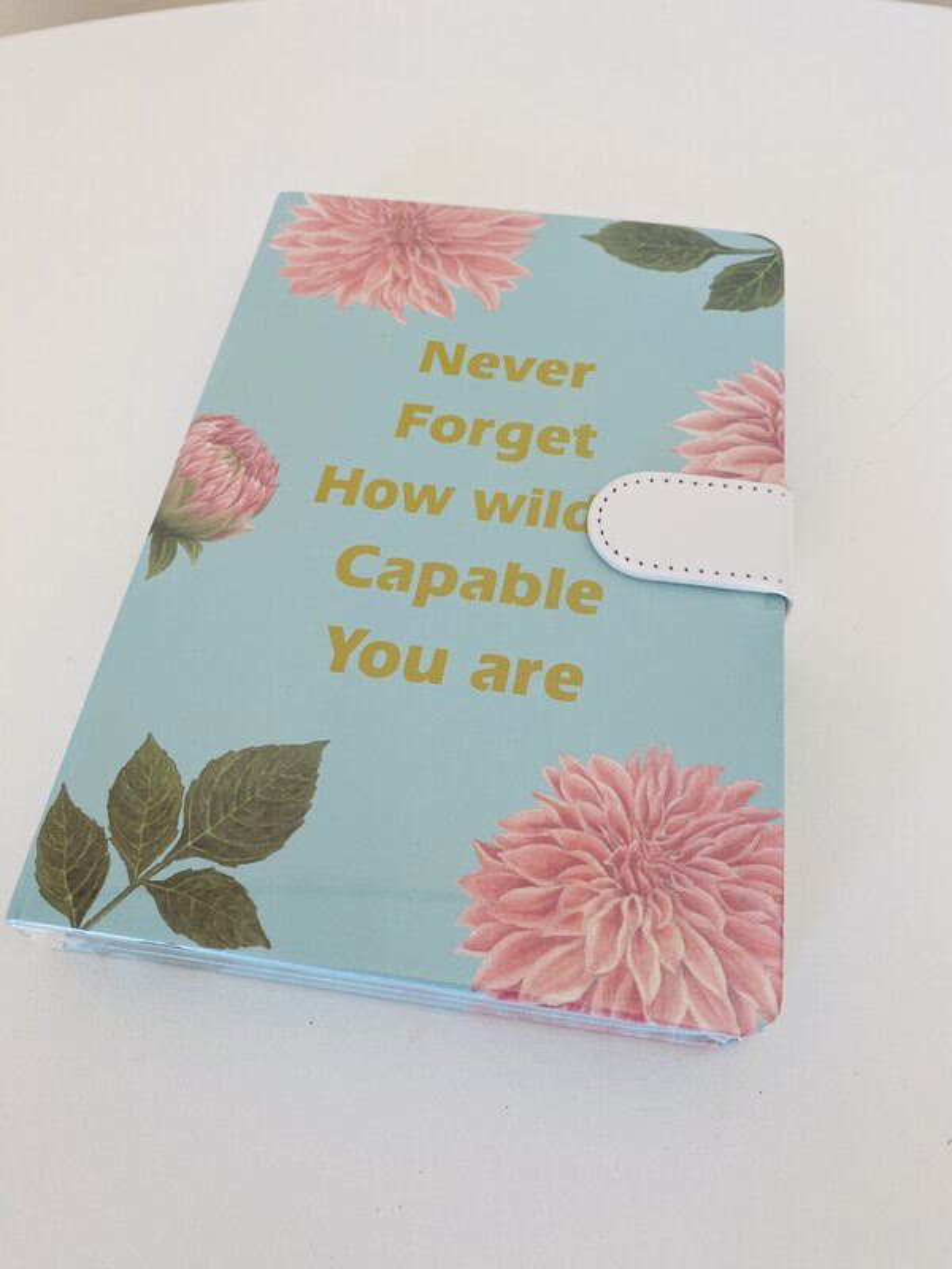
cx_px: 476
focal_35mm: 26
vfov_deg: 67.3
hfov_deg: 53.1
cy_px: 634
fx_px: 953
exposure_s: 1/121
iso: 40
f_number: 1.8
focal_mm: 4.25
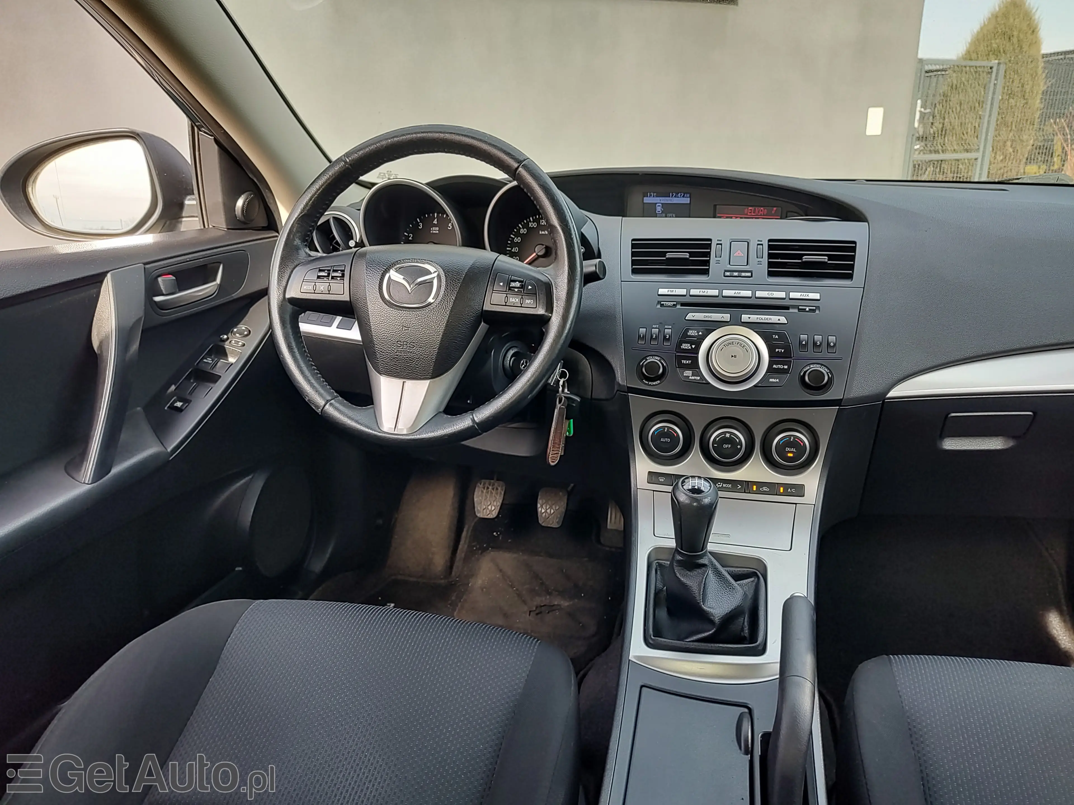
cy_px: 402
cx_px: 537
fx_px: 714
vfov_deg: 58.9
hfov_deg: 73.9
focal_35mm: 23
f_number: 1.8
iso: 100
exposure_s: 1/202
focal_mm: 5.56
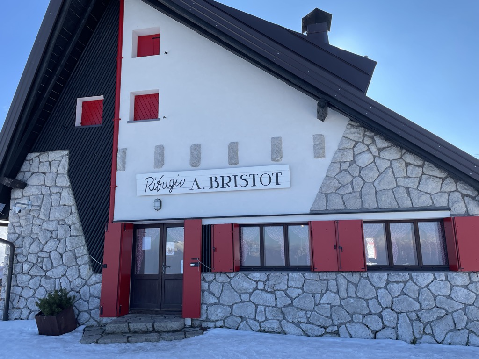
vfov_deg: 53.1
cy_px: 180
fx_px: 360
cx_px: 240
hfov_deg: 67.3
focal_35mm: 26
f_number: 1.6
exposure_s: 1/1916
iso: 32
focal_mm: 4.2
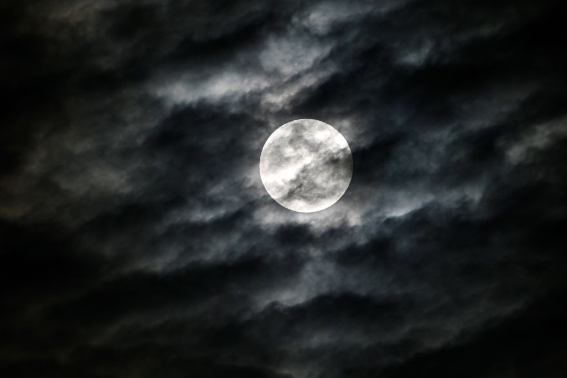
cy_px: 189
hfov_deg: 3.4
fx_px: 9446
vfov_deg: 2.3
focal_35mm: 600
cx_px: 284
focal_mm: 400
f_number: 4
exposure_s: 1/30
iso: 1000
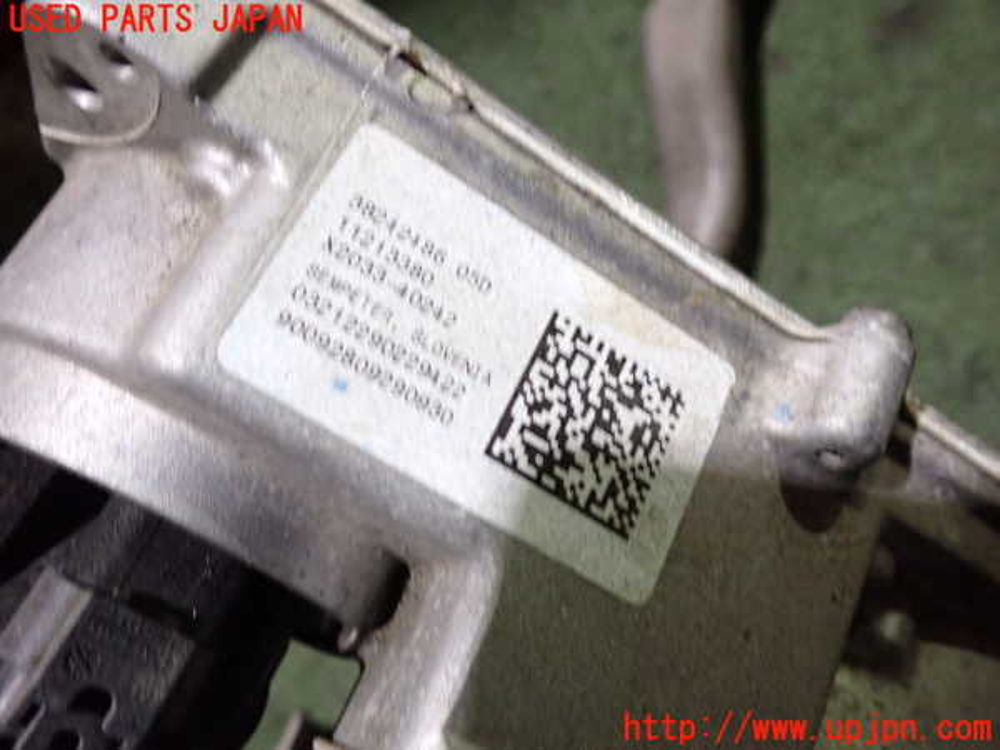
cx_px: 500
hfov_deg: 60.0
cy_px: 375
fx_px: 867
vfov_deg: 46.8
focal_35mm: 30
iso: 500
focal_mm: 5.4
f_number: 2.3
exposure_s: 1/30
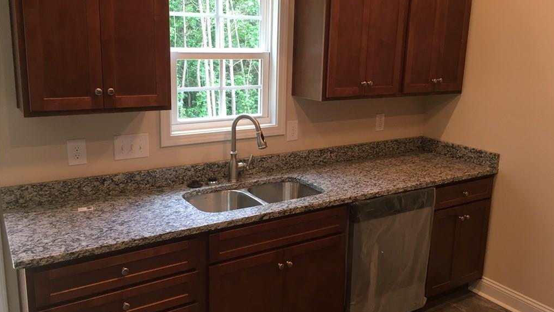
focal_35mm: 32
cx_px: 279
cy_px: 136
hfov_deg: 61.0
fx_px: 470
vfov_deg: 36.6
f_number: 2.2
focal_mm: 4.15
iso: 80
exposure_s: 1/30
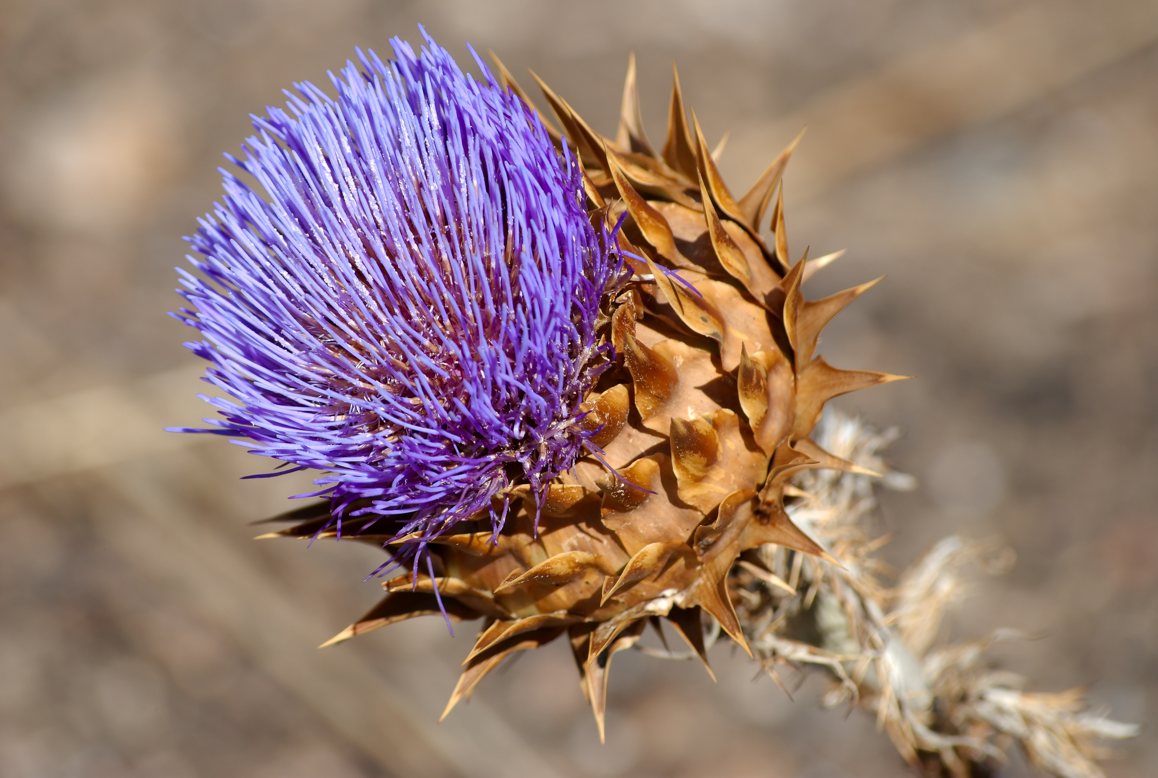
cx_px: 579
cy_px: 389
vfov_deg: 5.1
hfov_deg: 7.6
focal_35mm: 270
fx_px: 8706
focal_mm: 180
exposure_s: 1/400
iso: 200
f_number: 9
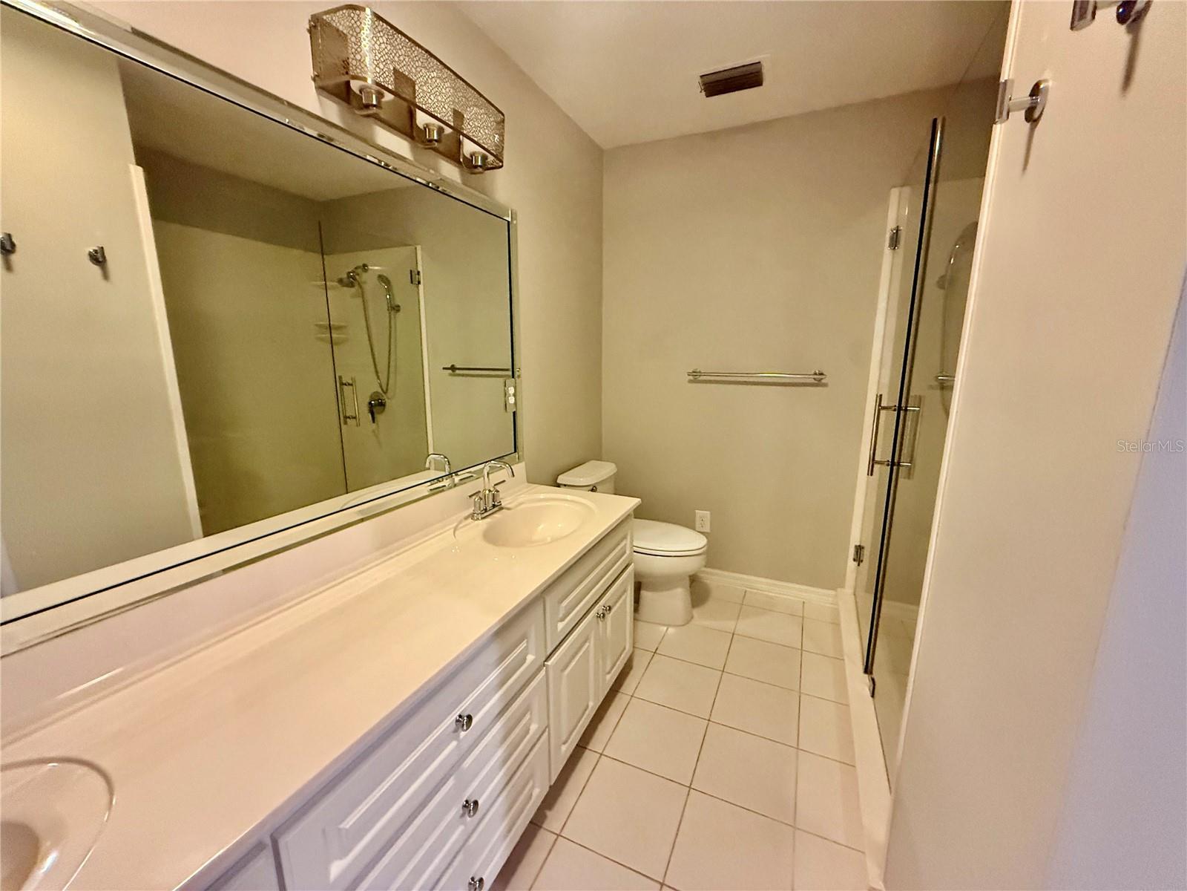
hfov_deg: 102.1
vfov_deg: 85.7
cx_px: 594
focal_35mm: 14
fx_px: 480
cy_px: 446
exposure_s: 1/60
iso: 640
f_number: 2.2
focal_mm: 2.22
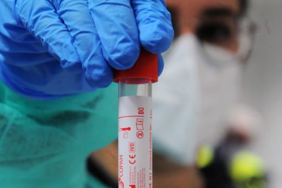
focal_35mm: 164
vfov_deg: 8.4
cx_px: 96
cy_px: 135
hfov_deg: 12.5
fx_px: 1285
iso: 4000
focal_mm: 112
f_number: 8
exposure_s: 1/100
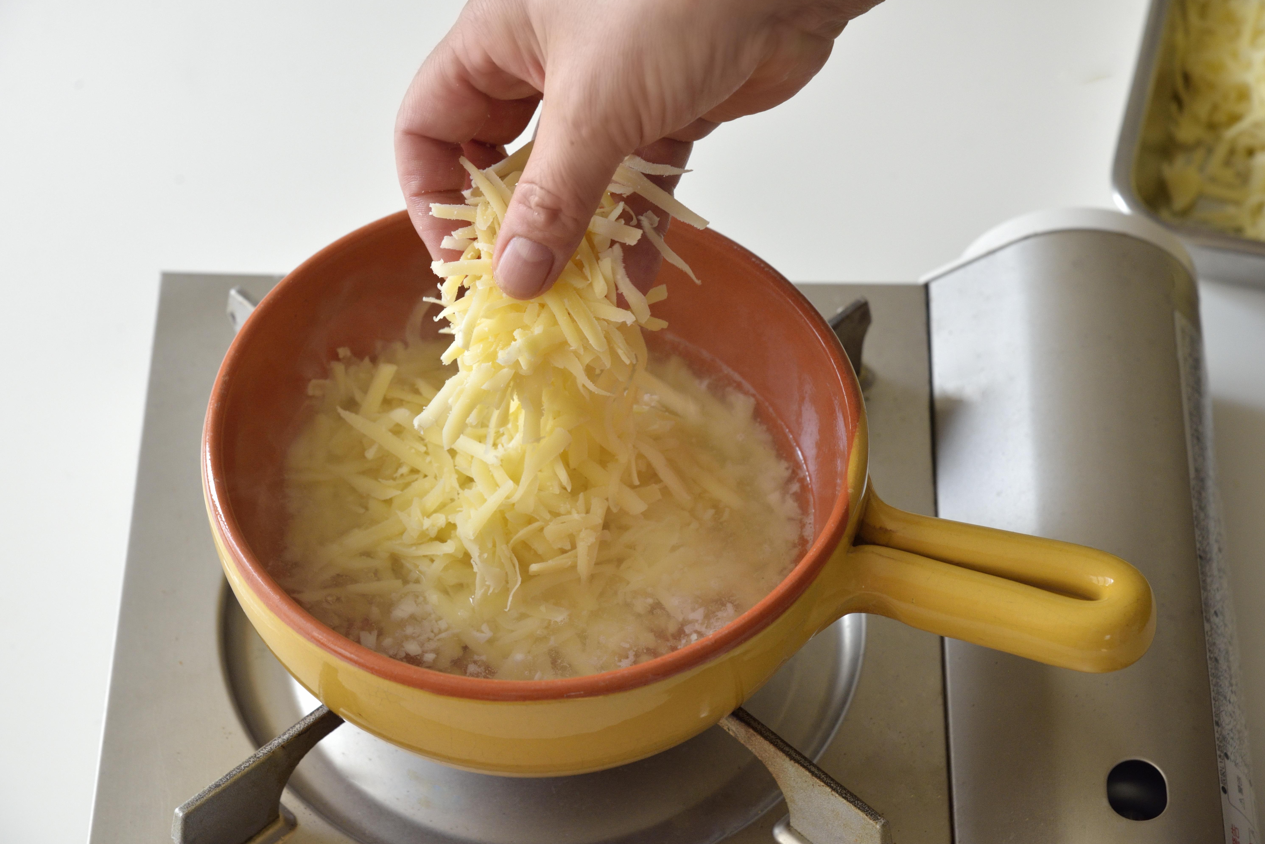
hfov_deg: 18.1
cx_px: 631
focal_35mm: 113
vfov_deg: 12.1
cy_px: 423
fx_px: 3970
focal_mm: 112
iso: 800
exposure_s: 1/160
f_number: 8
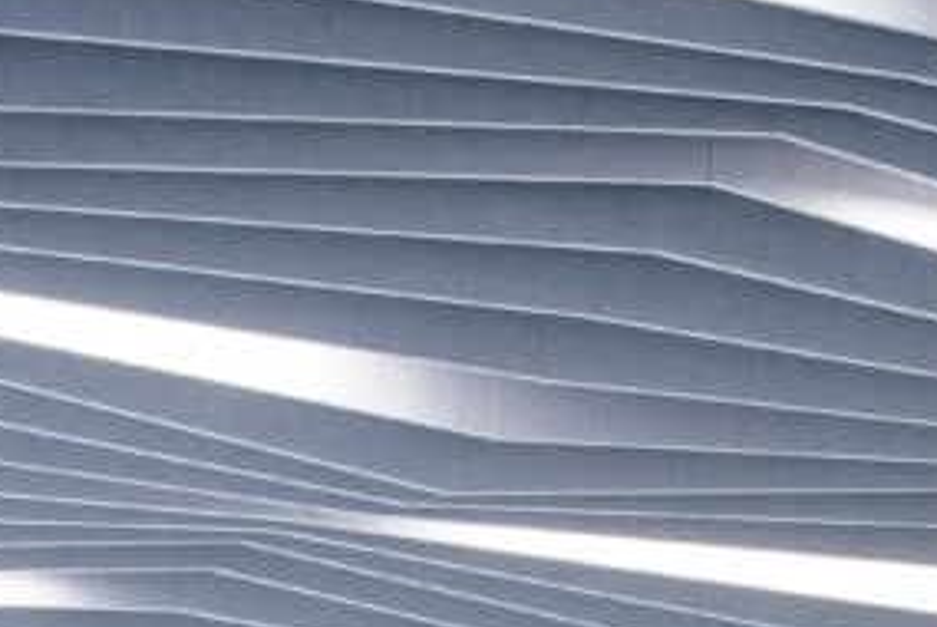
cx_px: 1666
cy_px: 1541
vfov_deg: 6.9
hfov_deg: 10.3
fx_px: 4924
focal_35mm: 189
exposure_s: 1/1.25
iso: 400
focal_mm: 35
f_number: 14
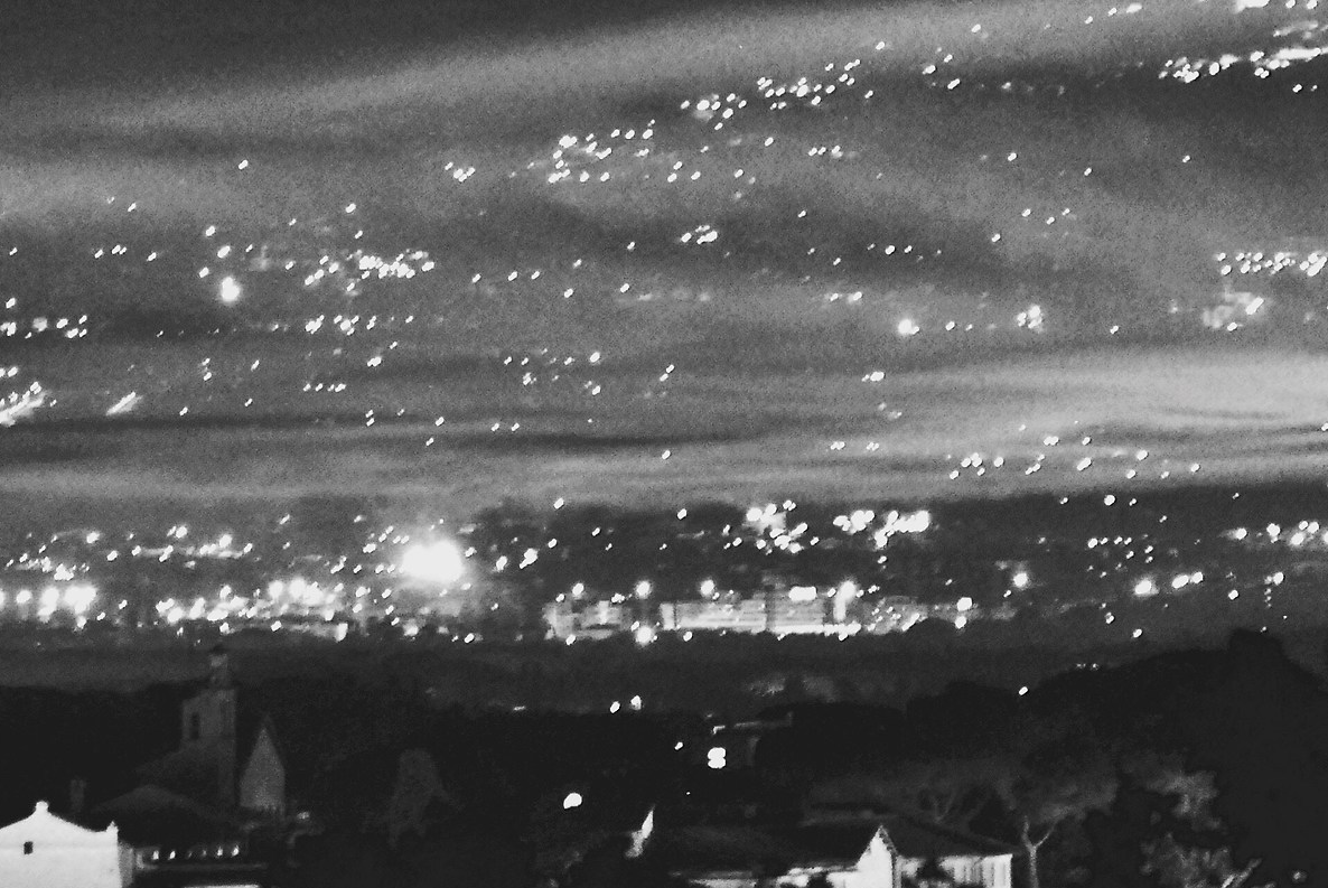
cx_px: 727
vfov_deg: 1.8
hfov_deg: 2.7
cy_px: 74
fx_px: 28022
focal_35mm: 759
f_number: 6.3
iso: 1600
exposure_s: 3
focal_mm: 250
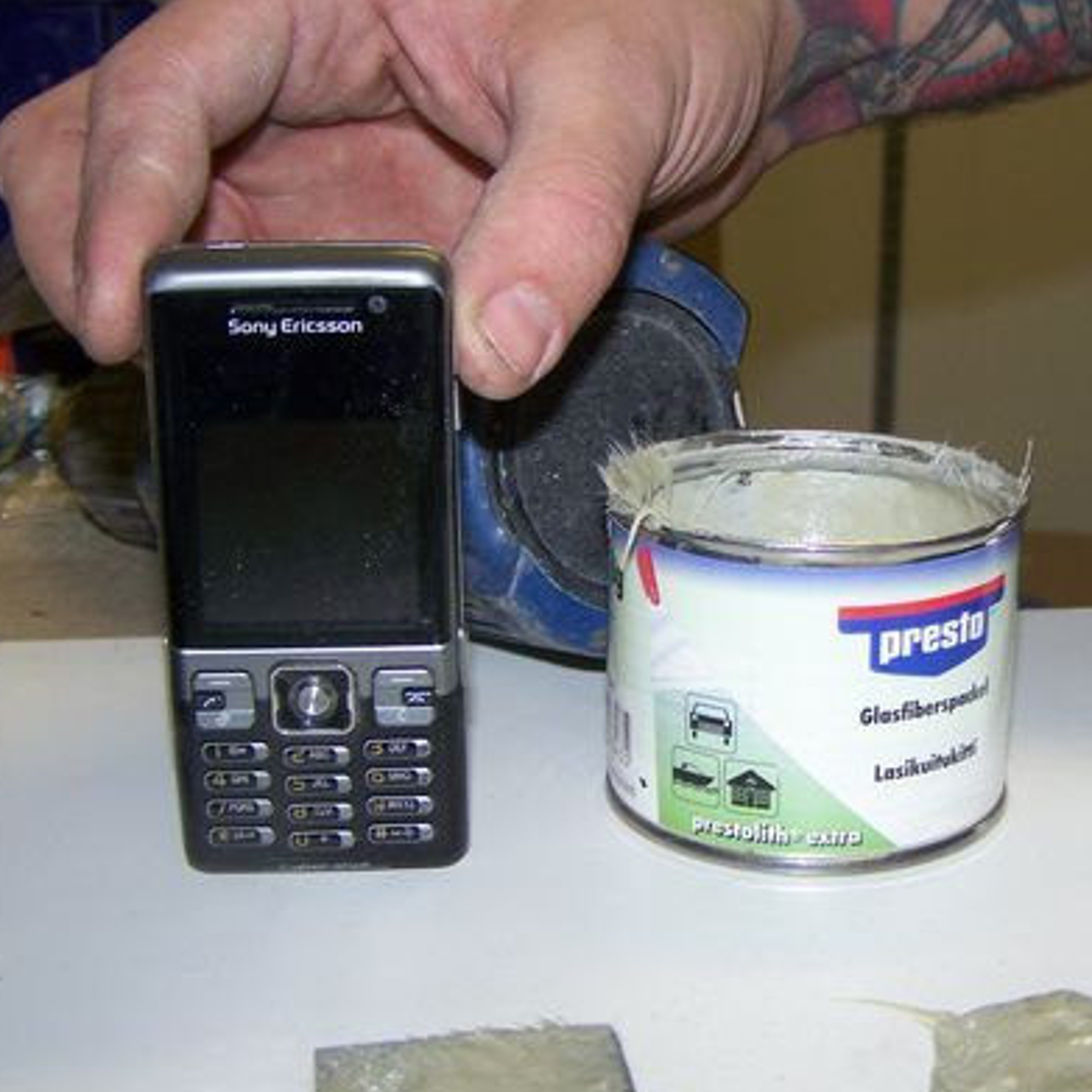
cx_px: 785
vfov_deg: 31.1
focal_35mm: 55
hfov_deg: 30.7
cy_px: 575
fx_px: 1963
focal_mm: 6.3
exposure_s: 1/60
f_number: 2.8
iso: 80
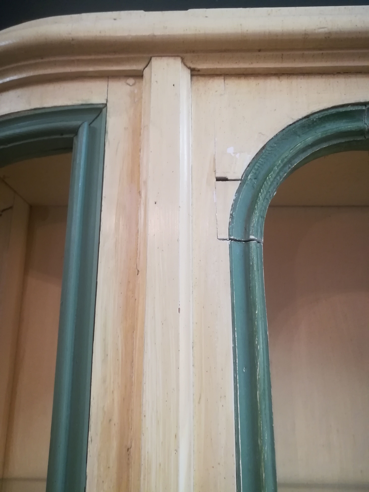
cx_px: 184
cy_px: 246
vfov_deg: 67.3
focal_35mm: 26
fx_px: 370
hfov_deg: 53.1
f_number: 2.2
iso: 640
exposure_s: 1/20
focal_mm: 3.83
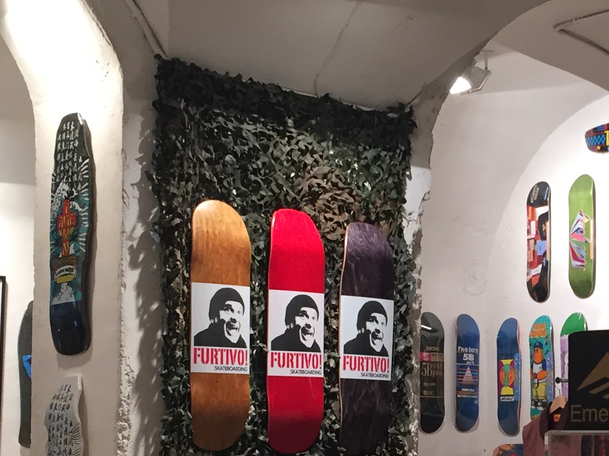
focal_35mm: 81
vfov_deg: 18.1
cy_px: 356
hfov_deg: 23.6
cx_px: 533
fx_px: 1425
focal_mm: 4.15
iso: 50
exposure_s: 1/33
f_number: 2.2
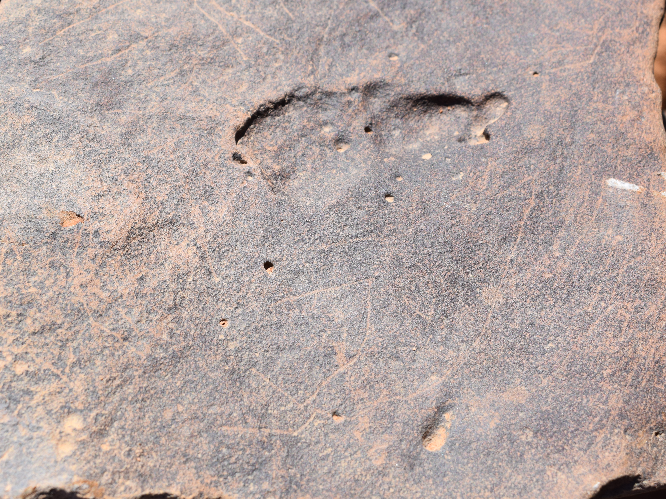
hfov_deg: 34.5
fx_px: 1071
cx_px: 308
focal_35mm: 56
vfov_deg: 26.3
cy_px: 239
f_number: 10
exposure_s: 1/400
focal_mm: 29
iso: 200
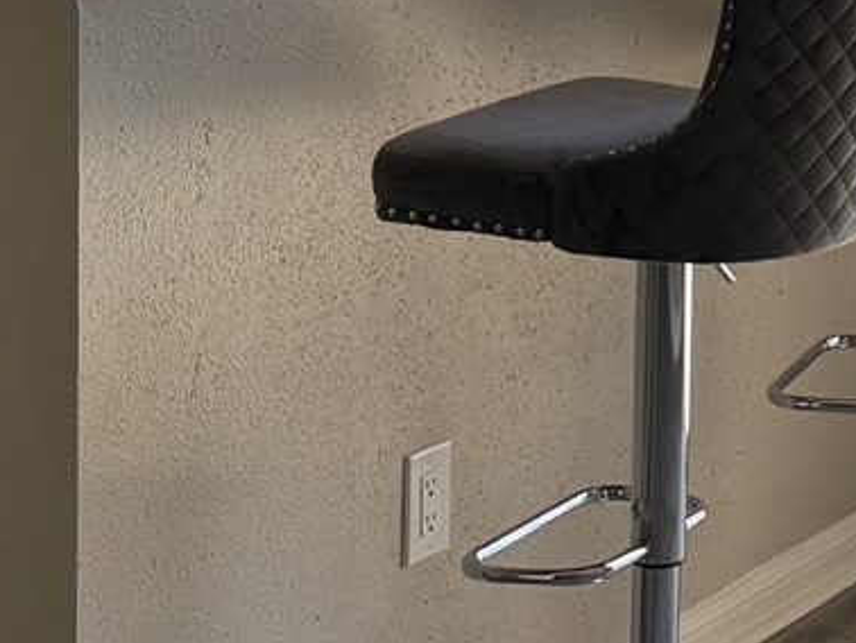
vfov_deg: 11.2
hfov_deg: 14.9
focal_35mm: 130
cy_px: -154
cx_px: 881
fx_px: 3217
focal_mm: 6.76
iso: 100
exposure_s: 1/399
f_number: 1.78
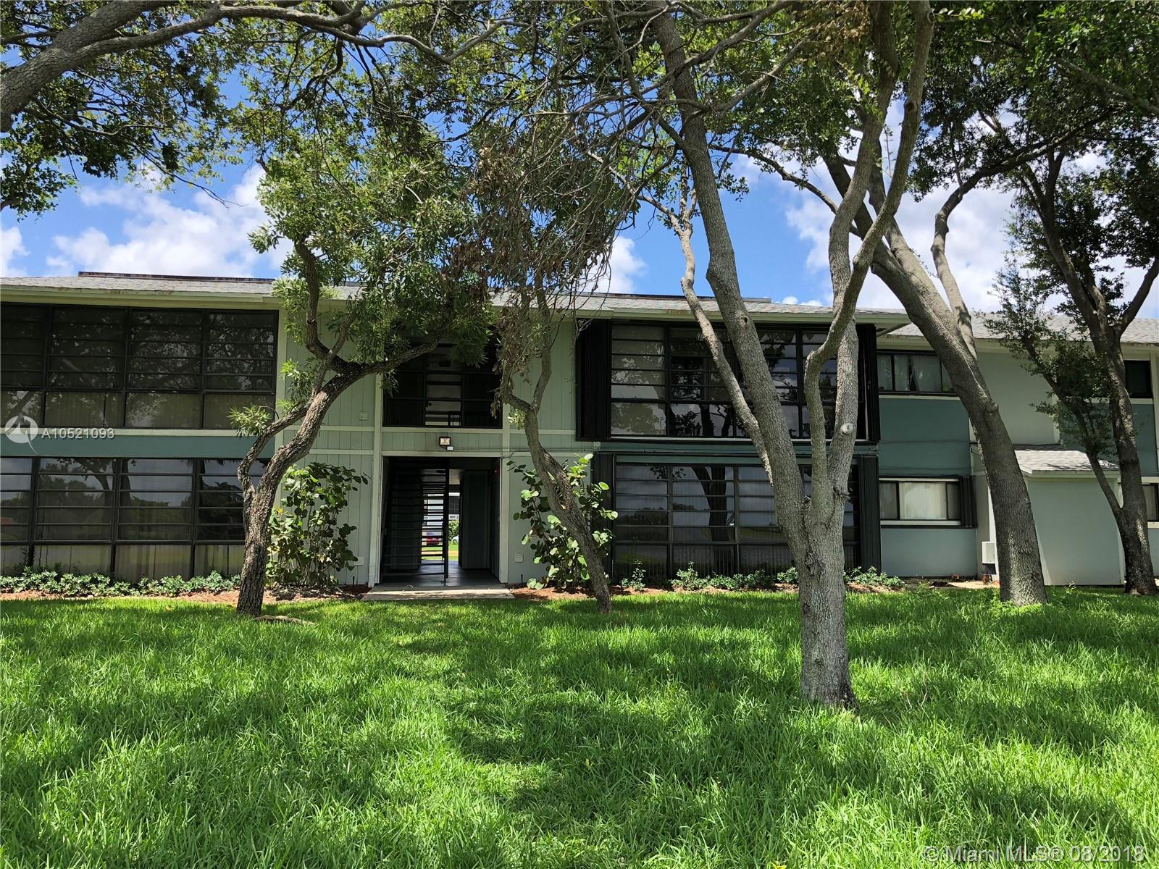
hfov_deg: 63.4
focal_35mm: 28
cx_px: 580
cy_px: 434
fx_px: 937
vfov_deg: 49.7
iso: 20
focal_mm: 3.99
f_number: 1.8
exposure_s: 1/623
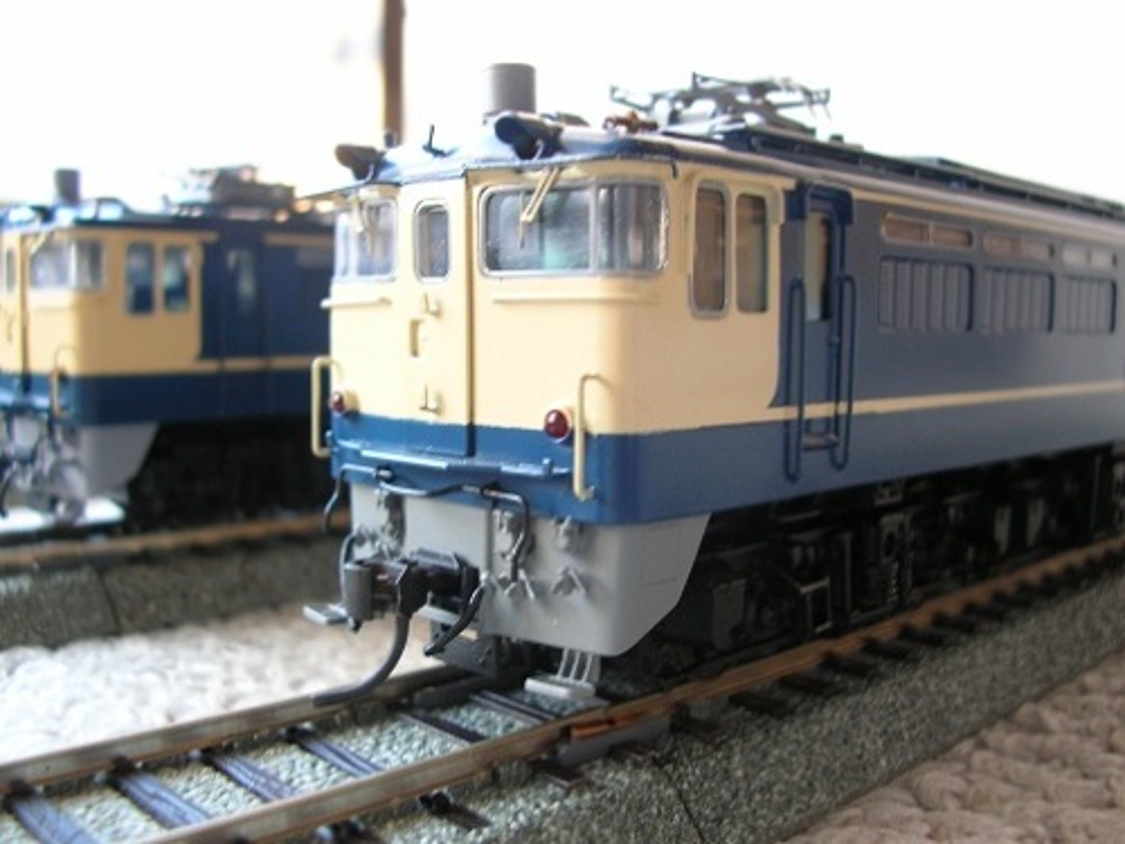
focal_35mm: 35
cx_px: 562
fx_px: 1137
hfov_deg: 52.6
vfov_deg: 40.7
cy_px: 422
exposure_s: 1/7.7
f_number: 2.8
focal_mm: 5.8
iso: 50
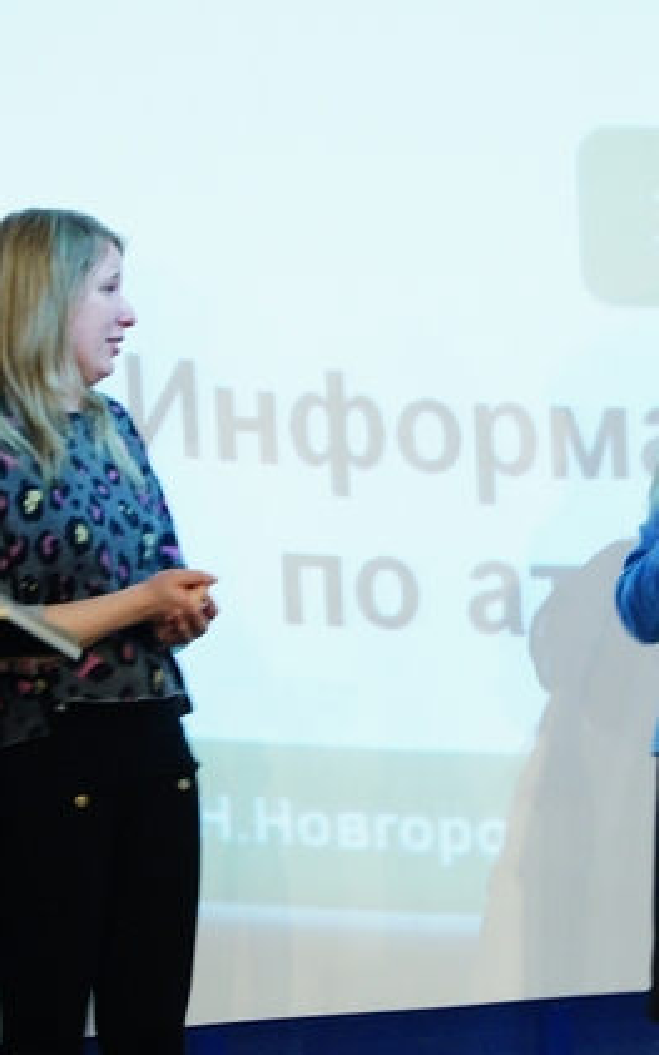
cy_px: 528
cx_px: 338
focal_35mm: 128
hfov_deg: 10.3
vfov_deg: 16.3
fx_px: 3673
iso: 1600
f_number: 5.6
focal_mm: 55
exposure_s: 1/15
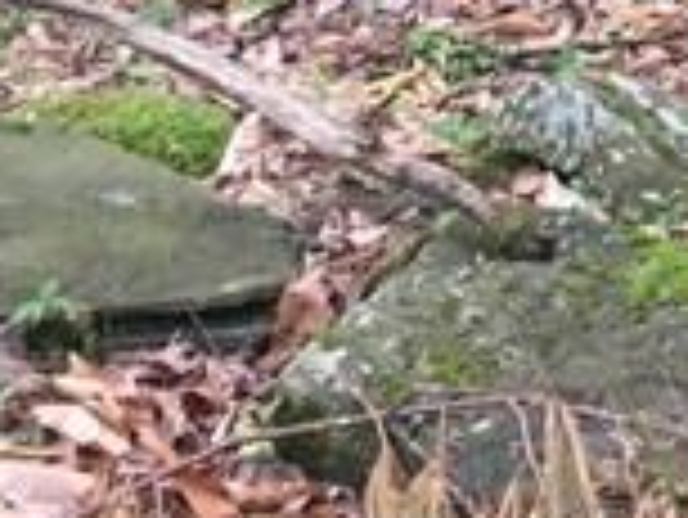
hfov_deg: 9.6
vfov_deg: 7.3
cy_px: -640
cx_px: 1322
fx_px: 3859
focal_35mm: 194
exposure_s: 1/30
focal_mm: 4.15
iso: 40
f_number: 2.2
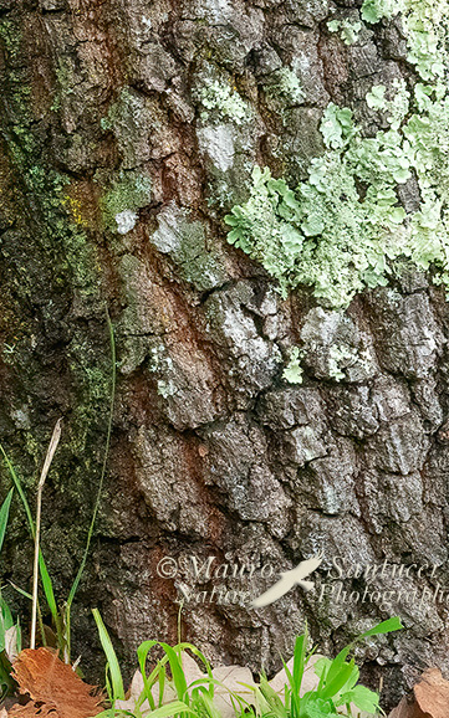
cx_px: -190
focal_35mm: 1517
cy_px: 162
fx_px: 29716
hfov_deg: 0.9
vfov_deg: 1.4
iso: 10000
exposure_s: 1/2000
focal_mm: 478
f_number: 9
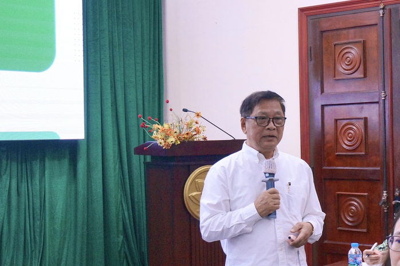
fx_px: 599
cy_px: 133
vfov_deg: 25.0
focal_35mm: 54
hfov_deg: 36.9
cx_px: 200
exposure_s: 1/60
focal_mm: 36
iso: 800
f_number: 5.6
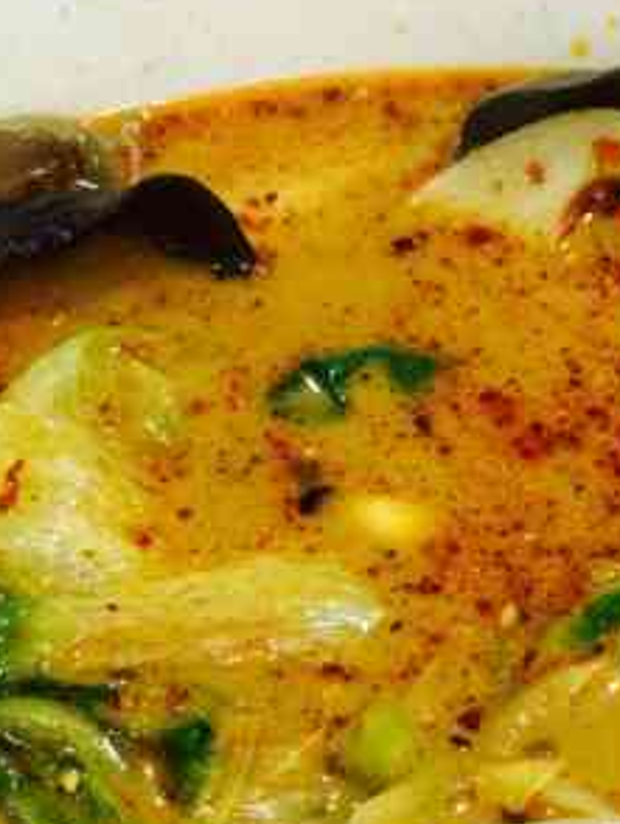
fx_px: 2194
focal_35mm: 92
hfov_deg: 15.9
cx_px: 519
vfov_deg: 20.6
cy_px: 825
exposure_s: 1/17
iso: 100
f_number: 2.2
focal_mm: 4.15
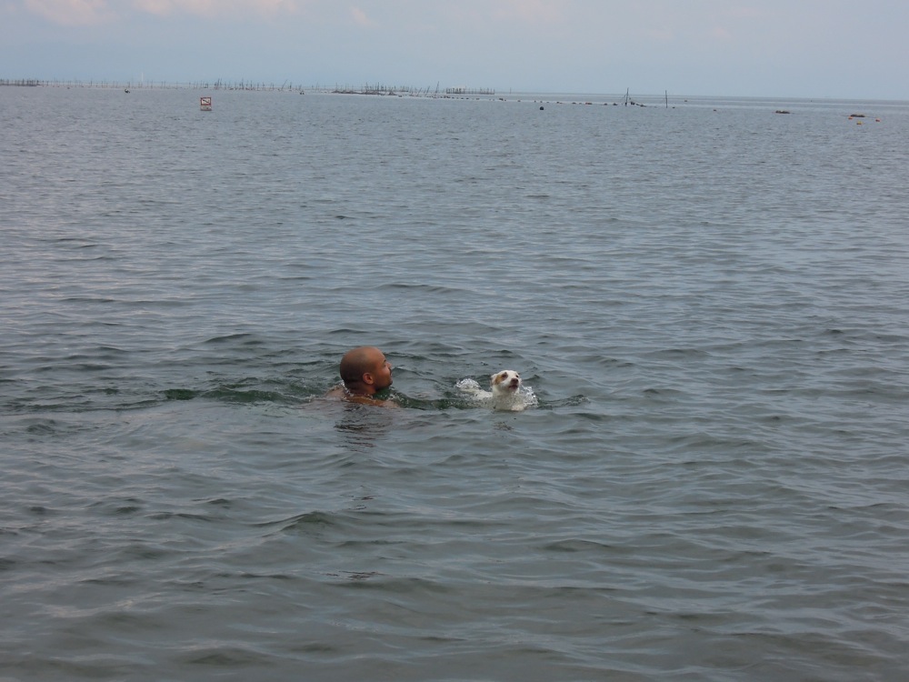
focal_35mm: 85
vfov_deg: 17.4
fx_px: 2232
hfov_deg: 23.0
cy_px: 341
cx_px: 454
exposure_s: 1/800
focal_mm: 15.2
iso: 160
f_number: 5
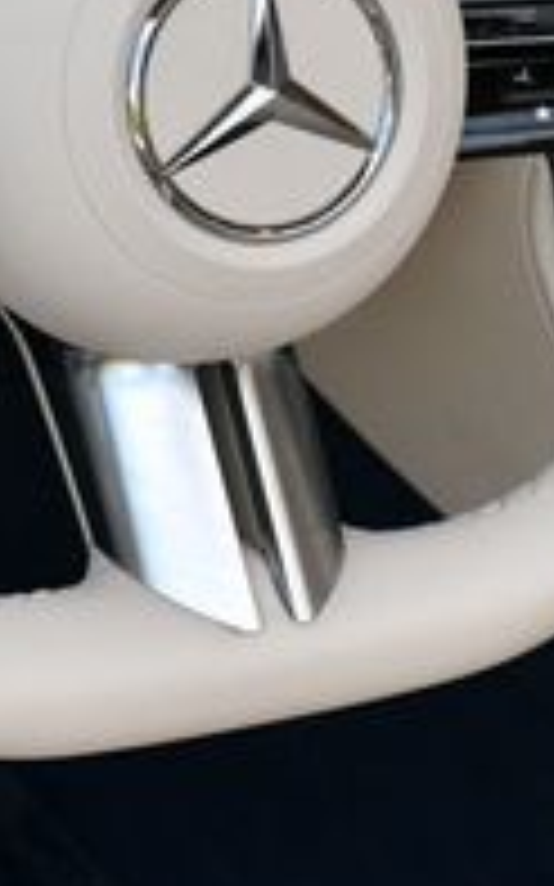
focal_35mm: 146
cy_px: -36
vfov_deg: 14.1
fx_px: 3530
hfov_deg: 9.0
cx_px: 320
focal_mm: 22
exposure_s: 1/250
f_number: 5.6
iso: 320
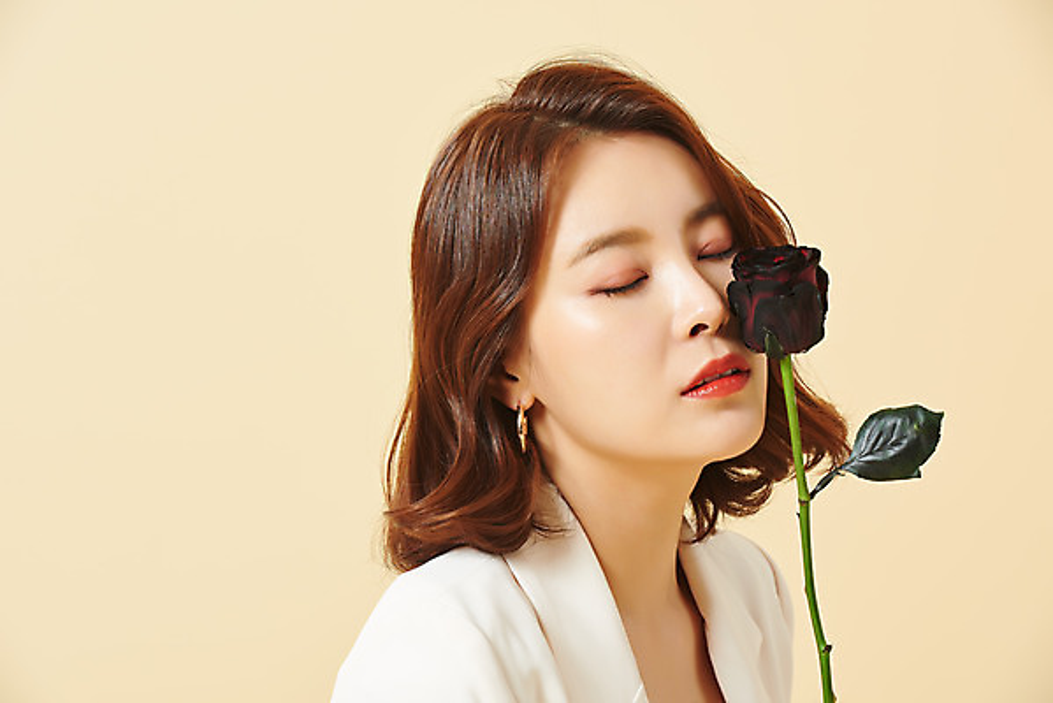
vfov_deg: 6.9
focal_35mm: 200
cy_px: 352
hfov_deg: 10.3
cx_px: 526
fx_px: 5853
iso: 100
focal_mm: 200
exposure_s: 1/125
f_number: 16
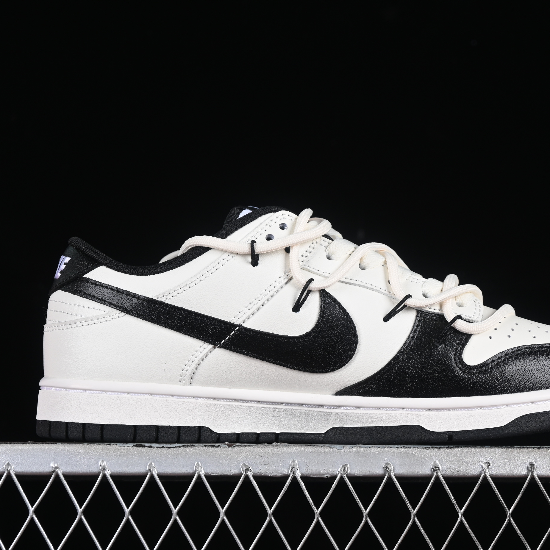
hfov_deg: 18.1
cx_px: 326
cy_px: 274
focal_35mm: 96
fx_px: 1726
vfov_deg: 18.1
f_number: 7.1
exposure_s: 1/80
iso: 160
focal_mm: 50
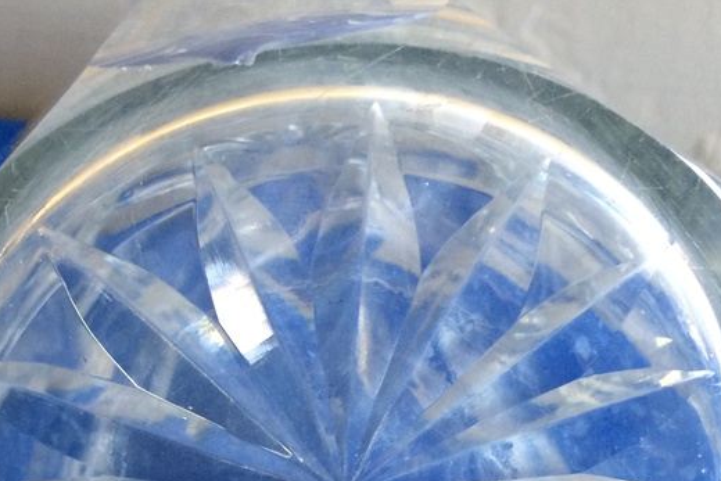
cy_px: 465
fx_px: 1082
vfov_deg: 24.1
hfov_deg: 36.8
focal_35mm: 54
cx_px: 309
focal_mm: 4.12
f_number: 2.2
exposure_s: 1/30
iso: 80
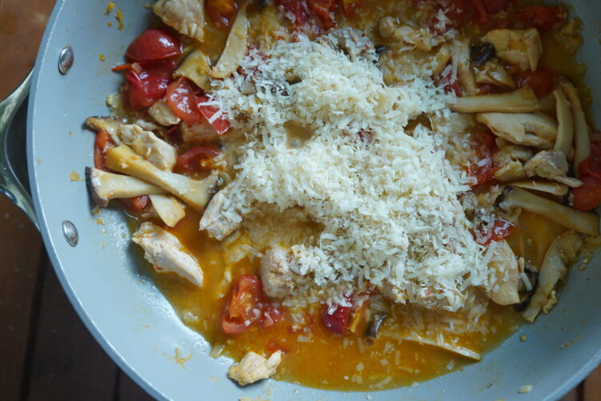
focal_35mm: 38
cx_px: 357
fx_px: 634
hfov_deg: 50.4
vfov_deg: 34.9
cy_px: 152
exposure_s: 1/60
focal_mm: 28
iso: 125
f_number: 4
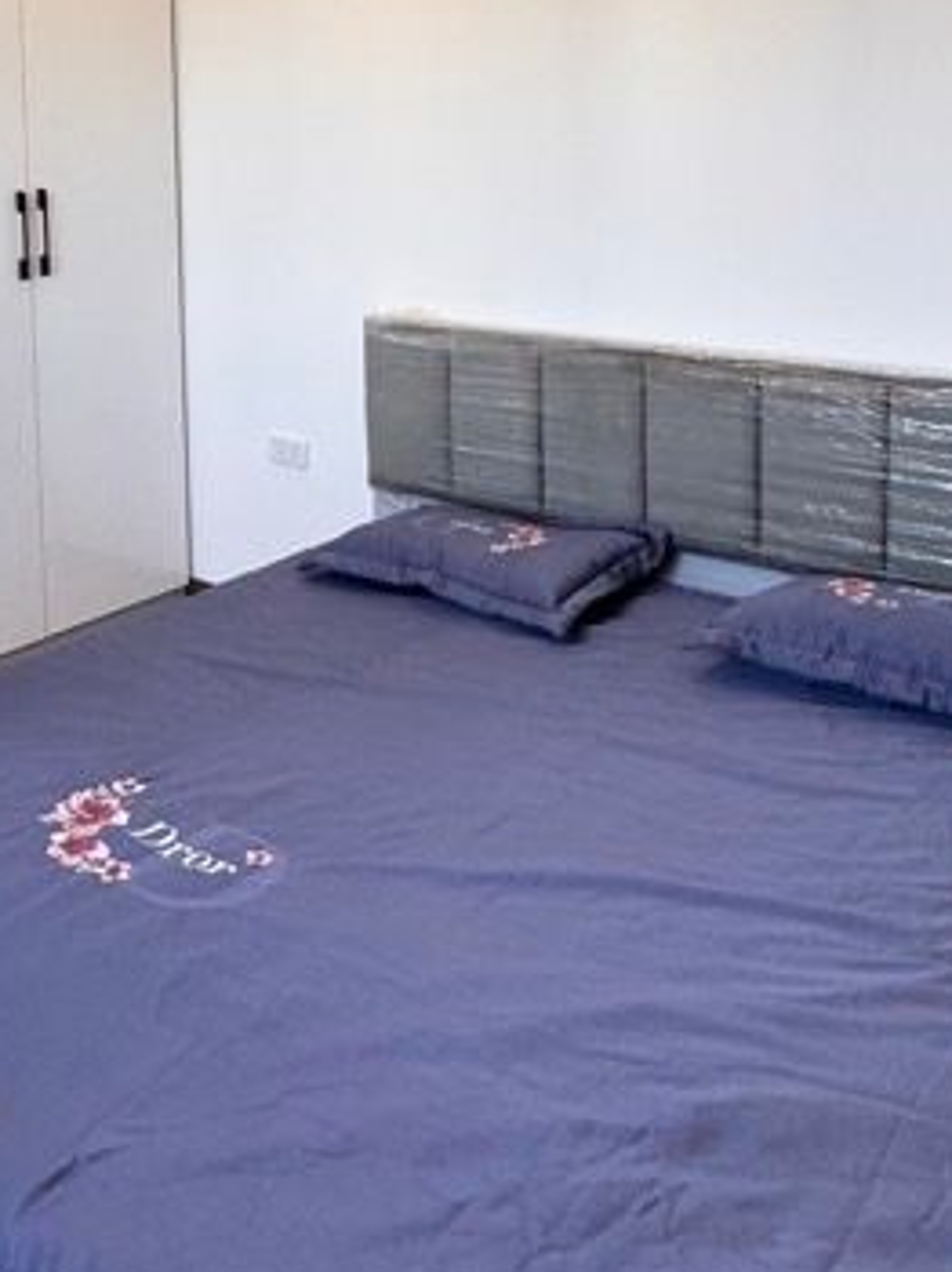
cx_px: 189
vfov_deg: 43.6
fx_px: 1505
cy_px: 247
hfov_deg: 34.0
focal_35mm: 41
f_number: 2.2
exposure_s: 1/100
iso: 80
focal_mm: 2.22
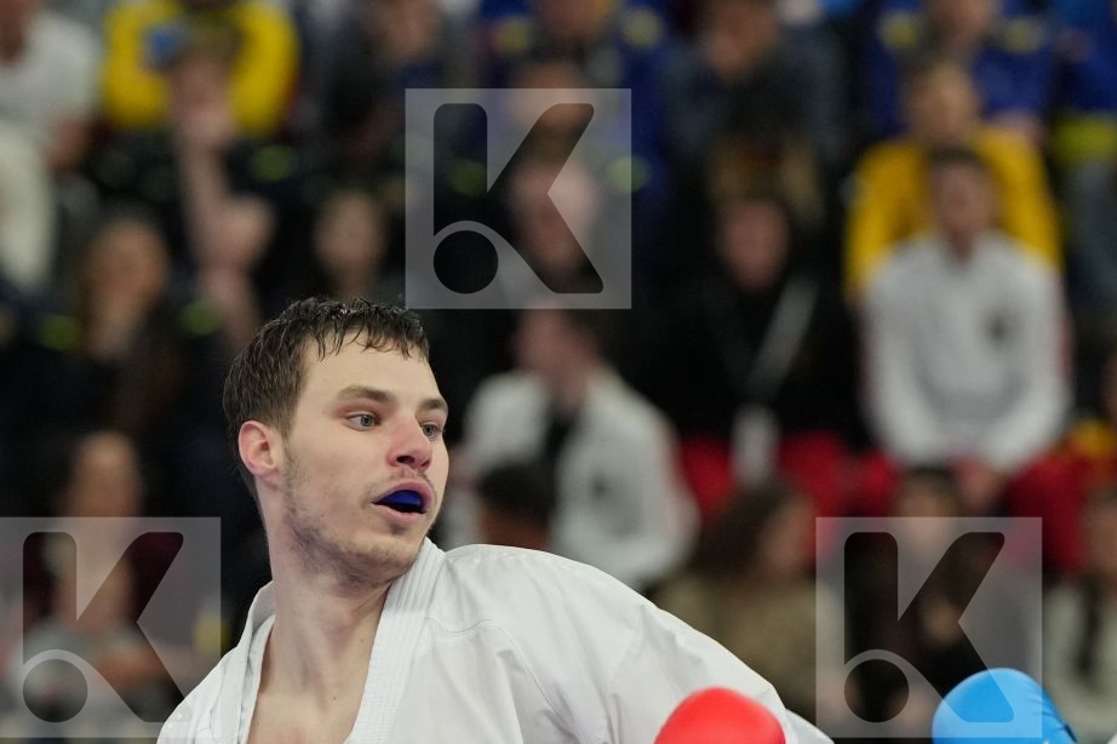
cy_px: 628
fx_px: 12964
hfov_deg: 4.9
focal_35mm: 418
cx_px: 519
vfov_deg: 3.3
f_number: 2.8
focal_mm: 143
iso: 2000
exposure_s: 1/1000
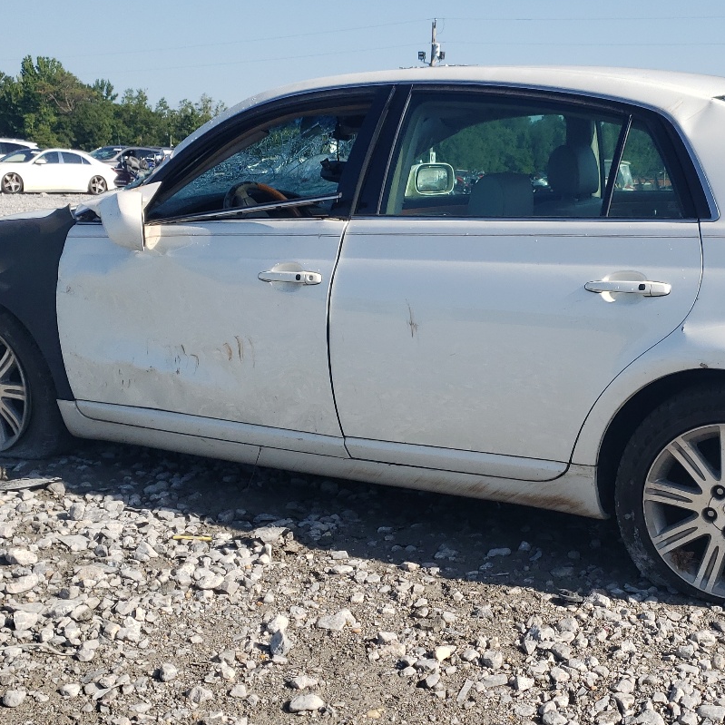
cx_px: 541
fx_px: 1090
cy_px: 389
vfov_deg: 36.8
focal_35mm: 46
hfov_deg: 36.0
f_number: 1.5
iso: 50
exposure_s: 1/2500
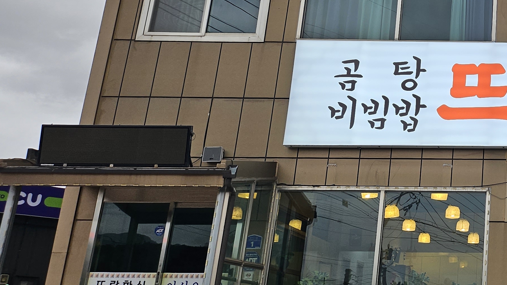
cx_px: 560
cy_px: 41
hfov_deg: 31.8
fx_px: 780
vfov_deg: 20.4
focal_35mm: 58
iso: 50
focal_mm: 5
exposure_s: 1/314
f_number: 1.8
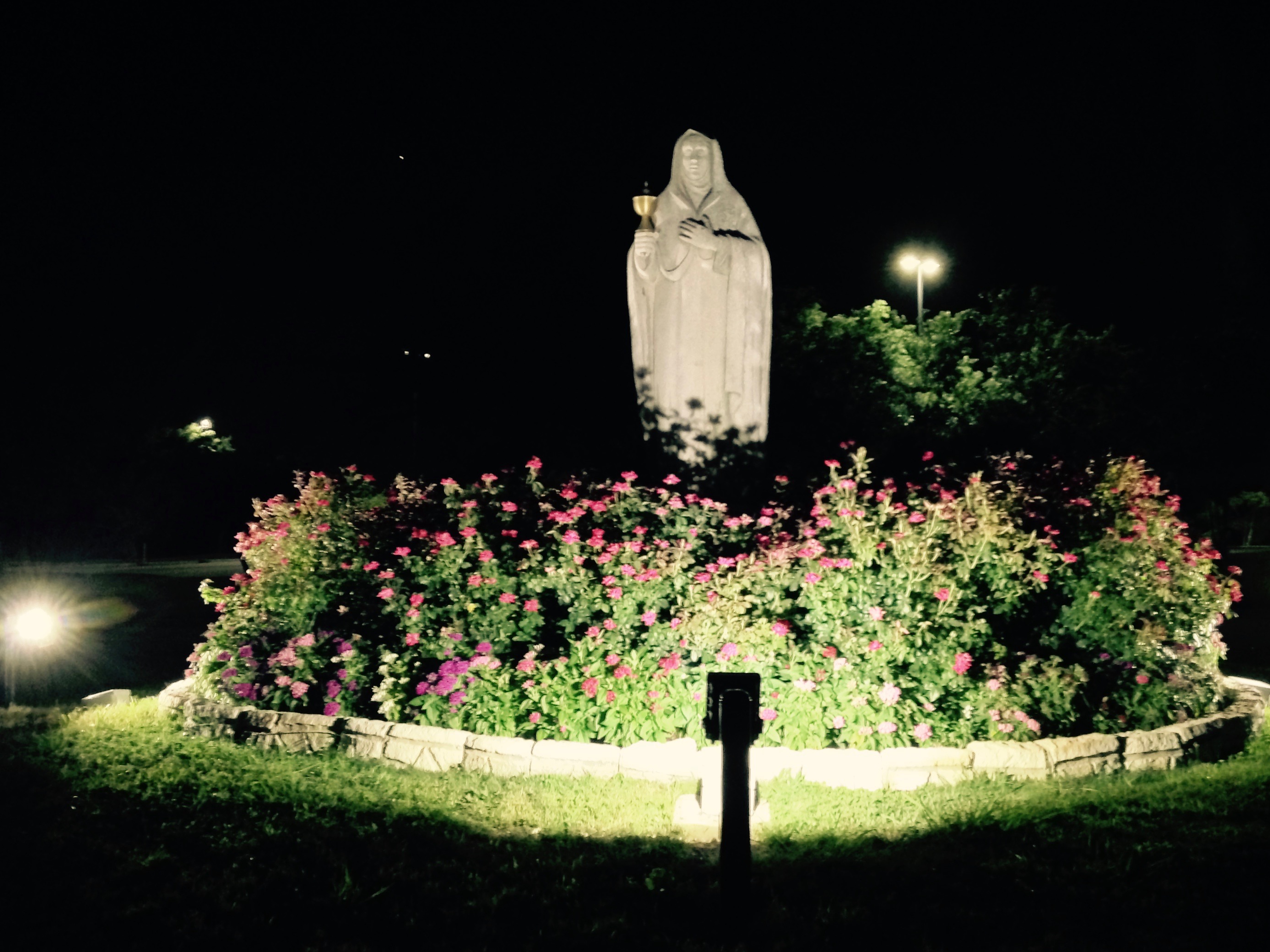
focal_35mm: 39
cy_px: 496
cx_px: 705
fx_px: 1431
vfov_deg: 36.8
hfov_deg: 47.8
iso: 640
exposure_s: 1/15
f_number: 2.4
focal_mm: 4.12
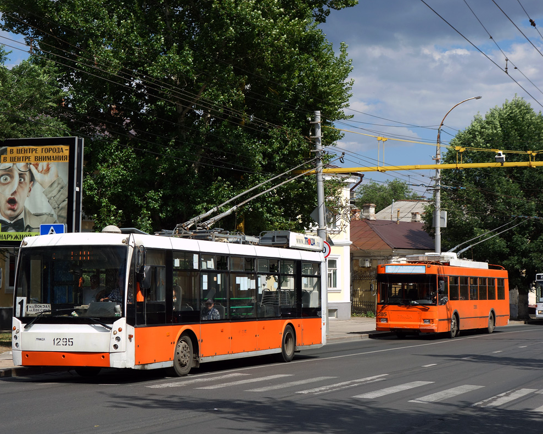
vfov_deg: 20.7
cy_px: 219
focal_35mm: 74
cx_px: 234
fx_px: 1189
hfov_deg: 25.7
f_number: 5.6
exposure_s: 1/500
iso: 125
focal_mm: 24.11
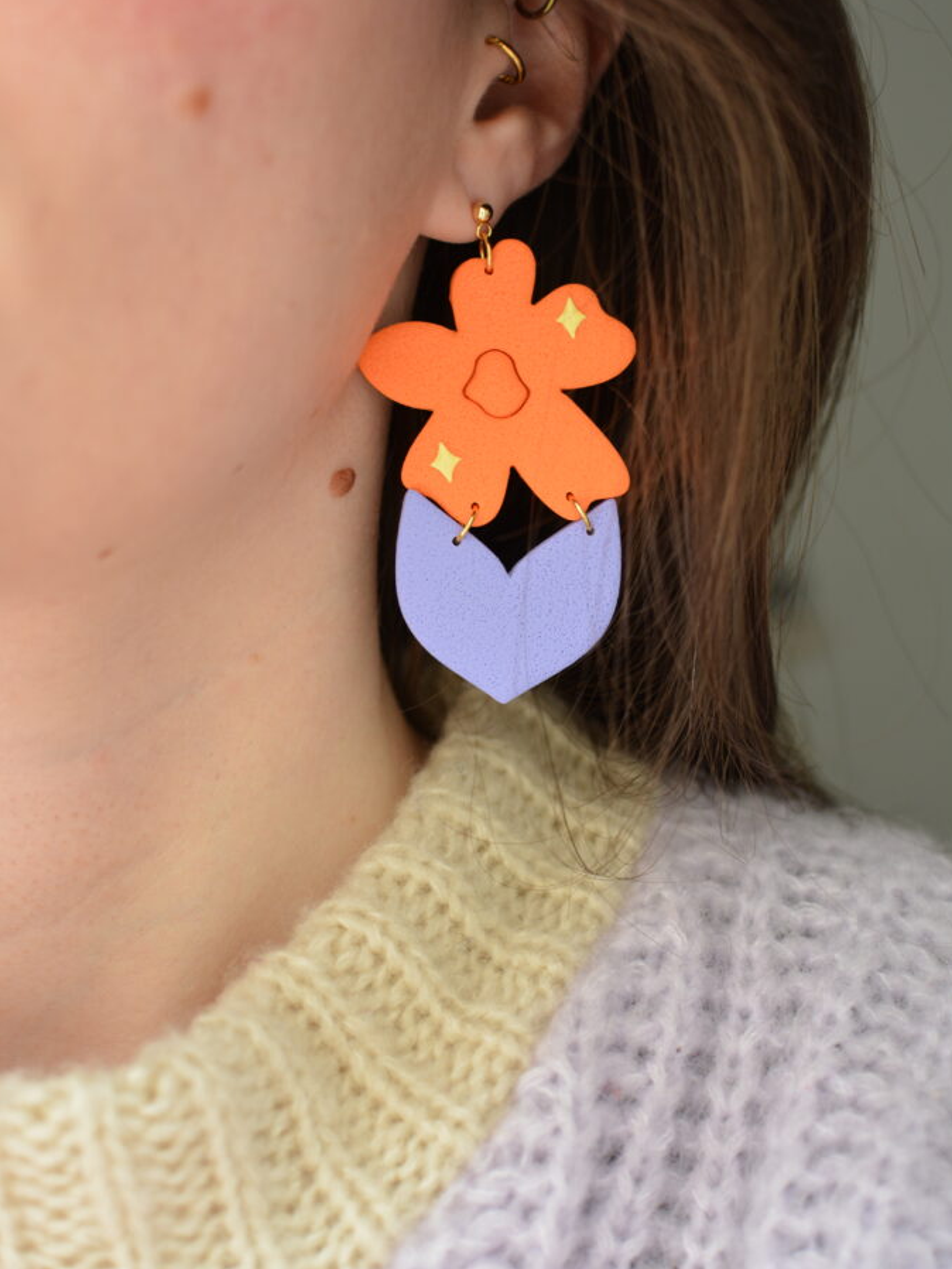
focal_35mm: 58
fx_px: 2109
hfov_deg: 25.4
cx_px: 481
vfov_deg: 33.5
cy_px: 683
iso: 400
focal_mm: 35
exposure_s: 1/60
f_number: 4
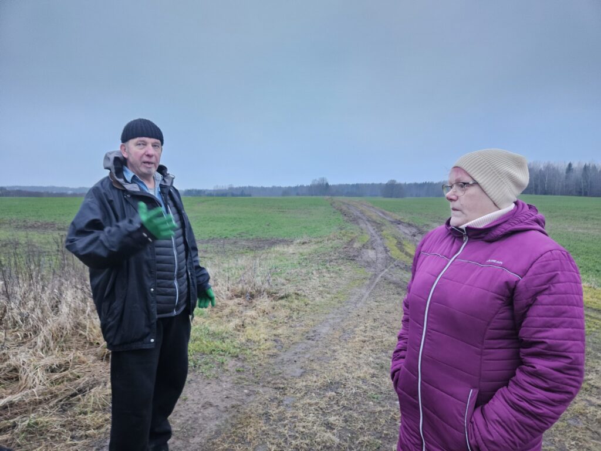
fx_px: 399
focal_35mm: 23
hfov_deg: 73.9
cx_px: 300
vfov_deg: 58.9
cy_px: 226
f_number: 1.8
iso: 500
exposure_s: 1/50
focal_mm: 5.4
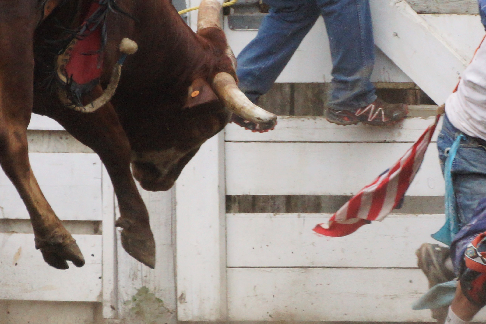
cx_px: 382
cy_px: 126
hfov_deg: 2.4
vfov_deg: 1.6
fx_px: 11825
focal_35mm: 876
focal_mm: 250
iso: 1250
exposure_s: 1/1000
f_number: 5.6
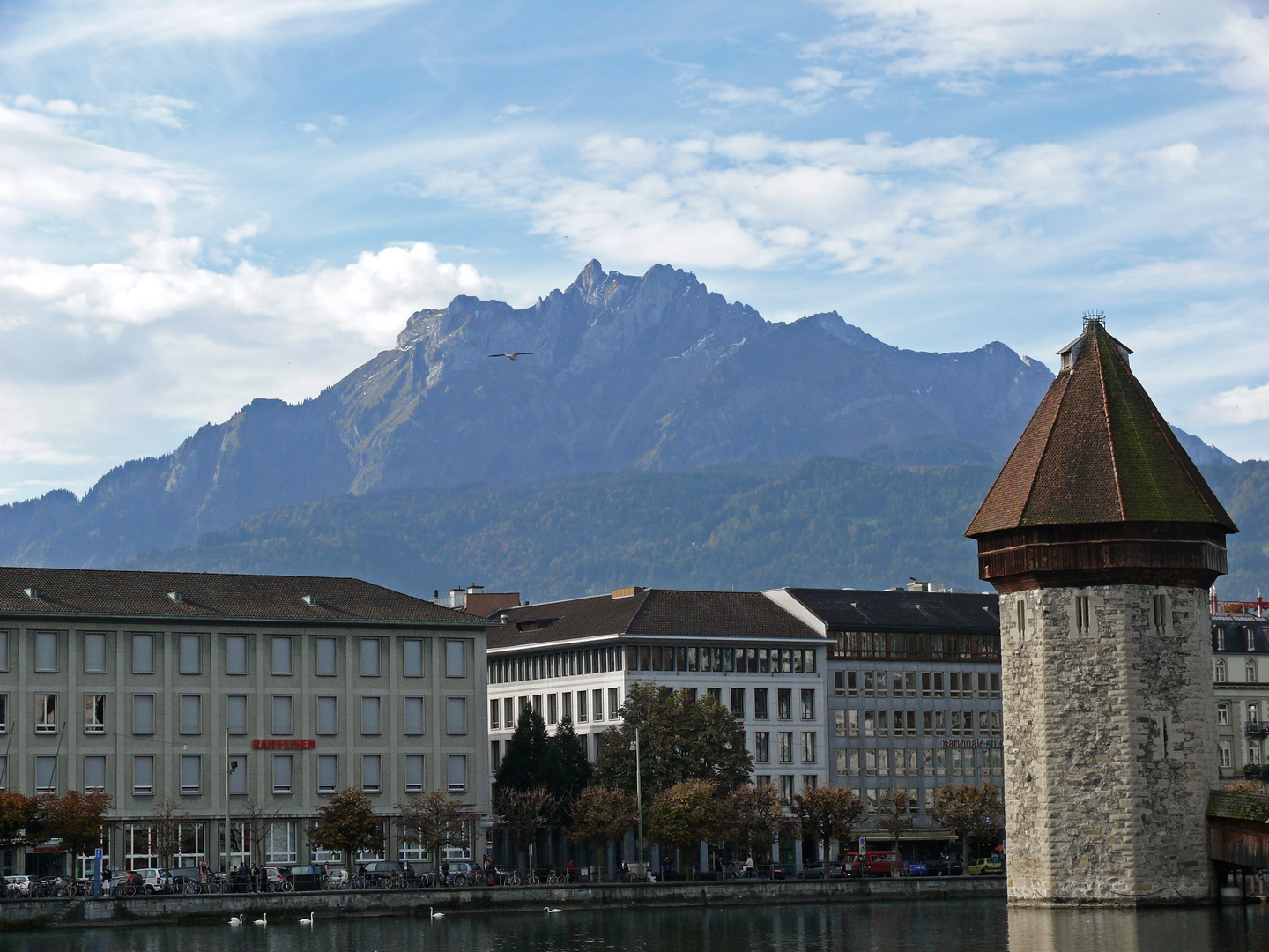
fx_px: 3189
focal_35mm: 87
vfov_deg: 17.0
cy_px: 476
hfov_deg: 22.5
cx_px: 634
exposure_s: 1/250
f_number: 5.6
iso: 100
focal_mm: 18.3
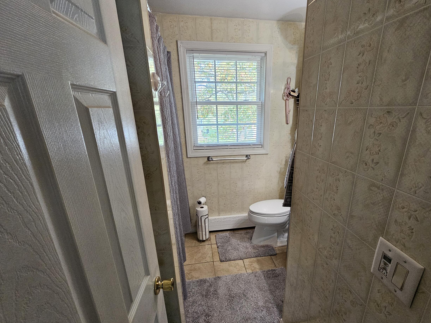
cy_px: 187
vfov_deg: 77.5
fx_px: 199
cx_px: 239
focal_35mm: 16
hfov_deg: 94.1
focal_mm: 2.2
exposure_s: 1/60
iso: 250
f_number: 2.2
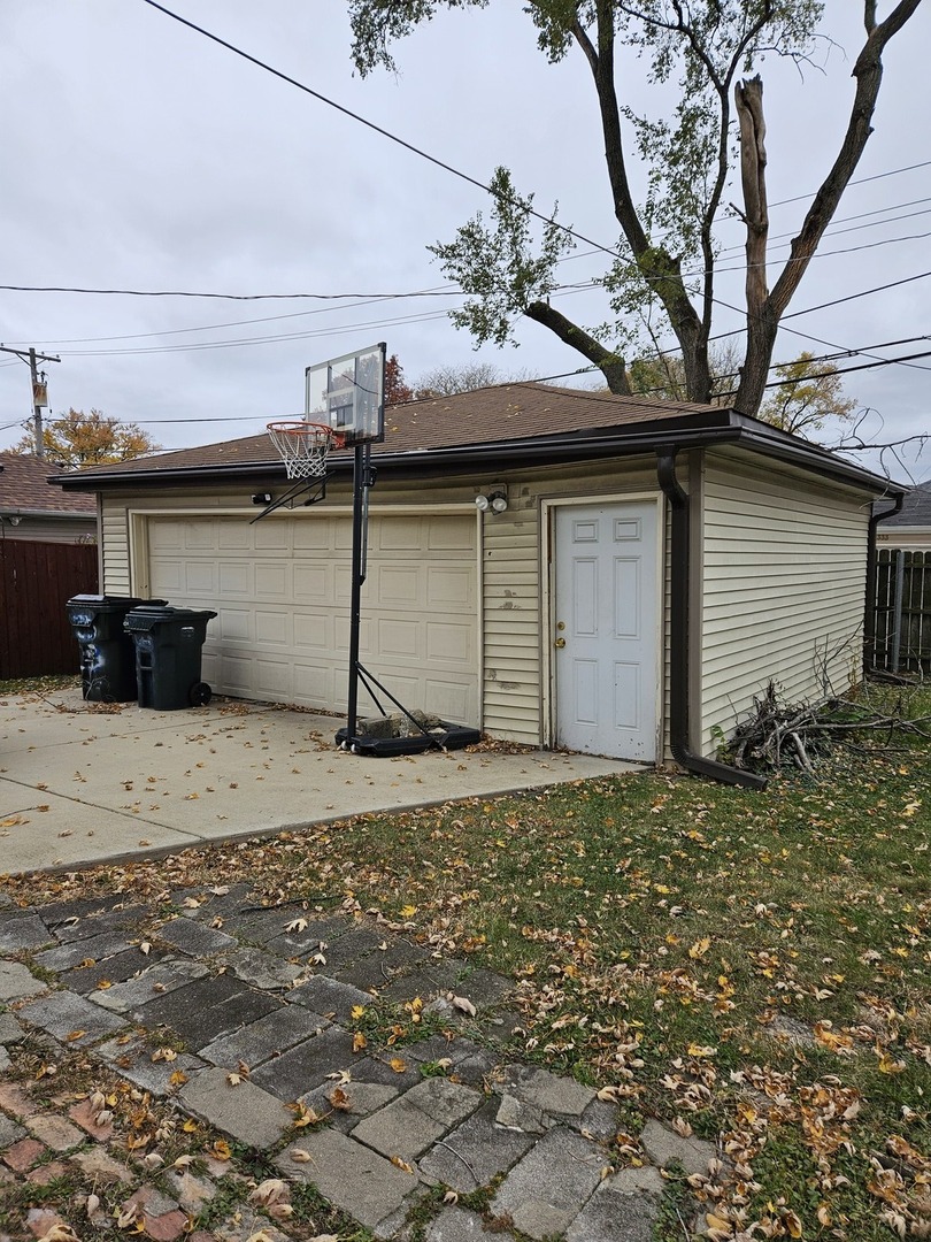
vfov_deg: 73.9
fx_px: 825
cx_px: 466
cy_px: 621
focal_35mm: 23
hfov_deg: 58.9
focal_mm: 5.4
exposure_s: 1/719
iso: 50
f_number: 1.8
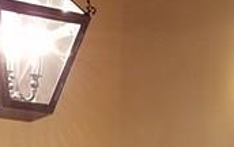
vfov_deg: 7.8
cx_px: 122
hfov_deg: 12.7
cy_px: 264
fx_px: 1047
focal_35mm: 164
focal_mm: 4.2
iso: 160
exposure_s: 1/30
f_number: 1.7
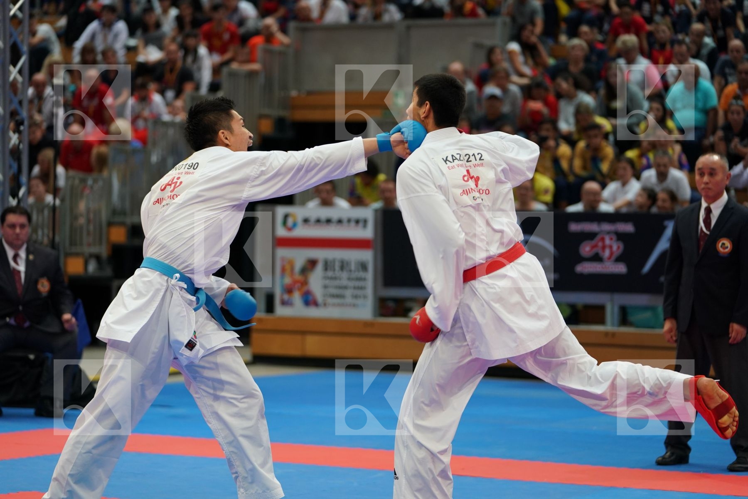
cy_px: 250
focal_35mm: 117
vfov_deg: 11.7
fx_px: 2431
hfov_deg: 17.5
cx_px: 374
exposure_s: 1/1000
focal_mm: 117
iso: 1600
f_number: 2.8
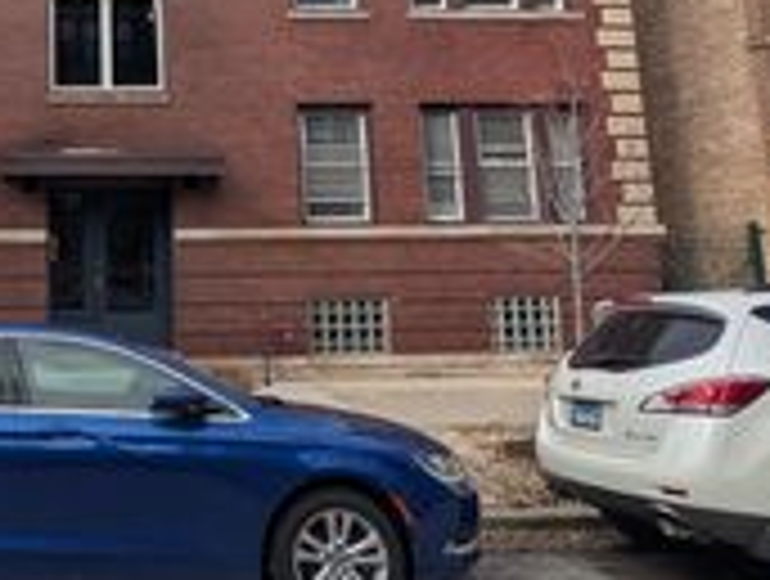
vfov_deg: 39.0
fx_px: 780
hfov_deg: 47.7
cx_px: 90
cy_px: 101
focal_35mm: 35
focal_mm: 2.02
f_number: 1.7
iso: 53
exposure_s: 1/1887
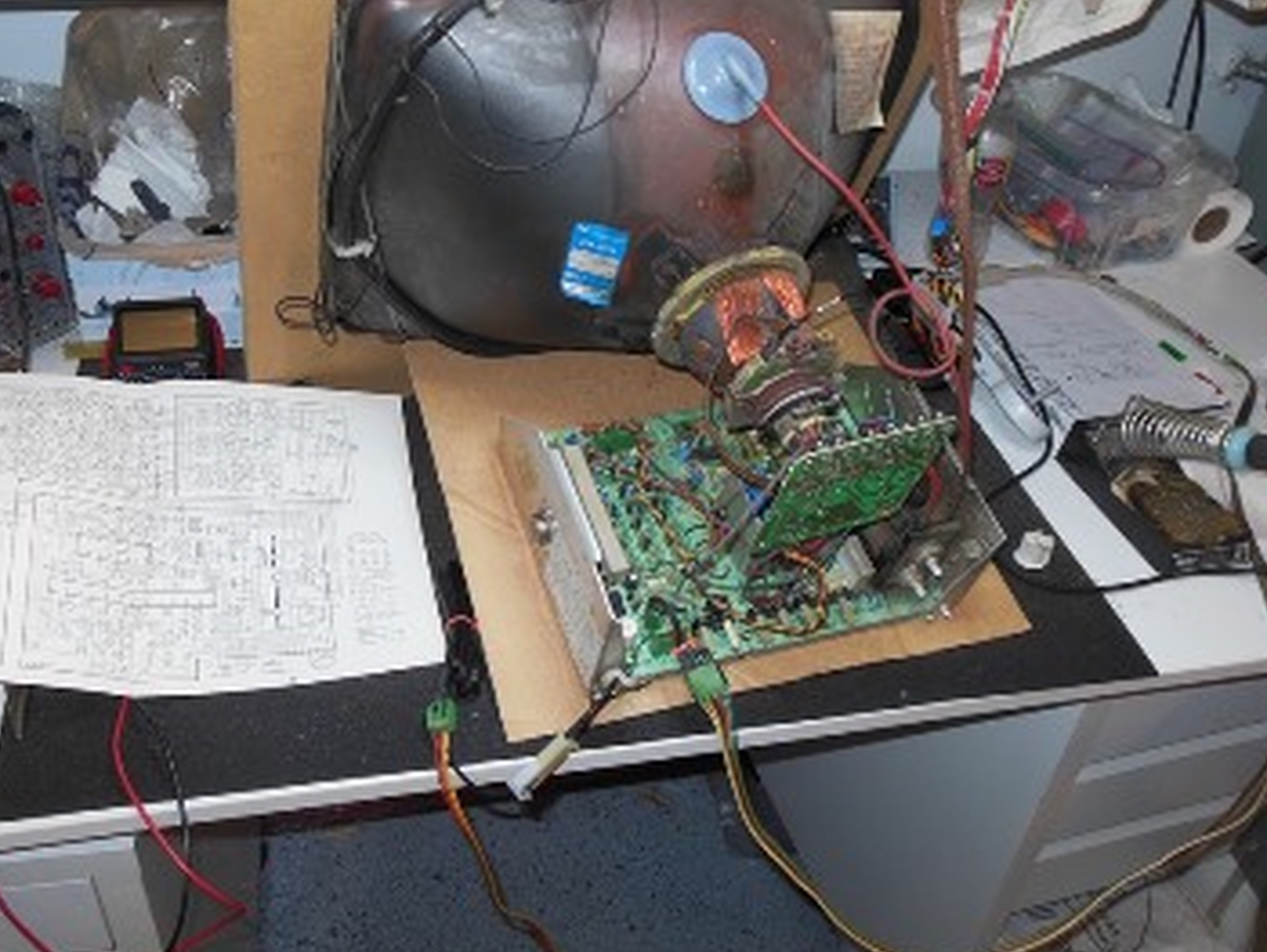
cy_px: 416
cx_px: 565
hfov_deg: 56.7
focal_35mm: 32
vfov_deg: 44.1
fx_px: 1172
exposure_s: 1/30
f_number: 3.2
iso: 125
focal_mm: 4.5
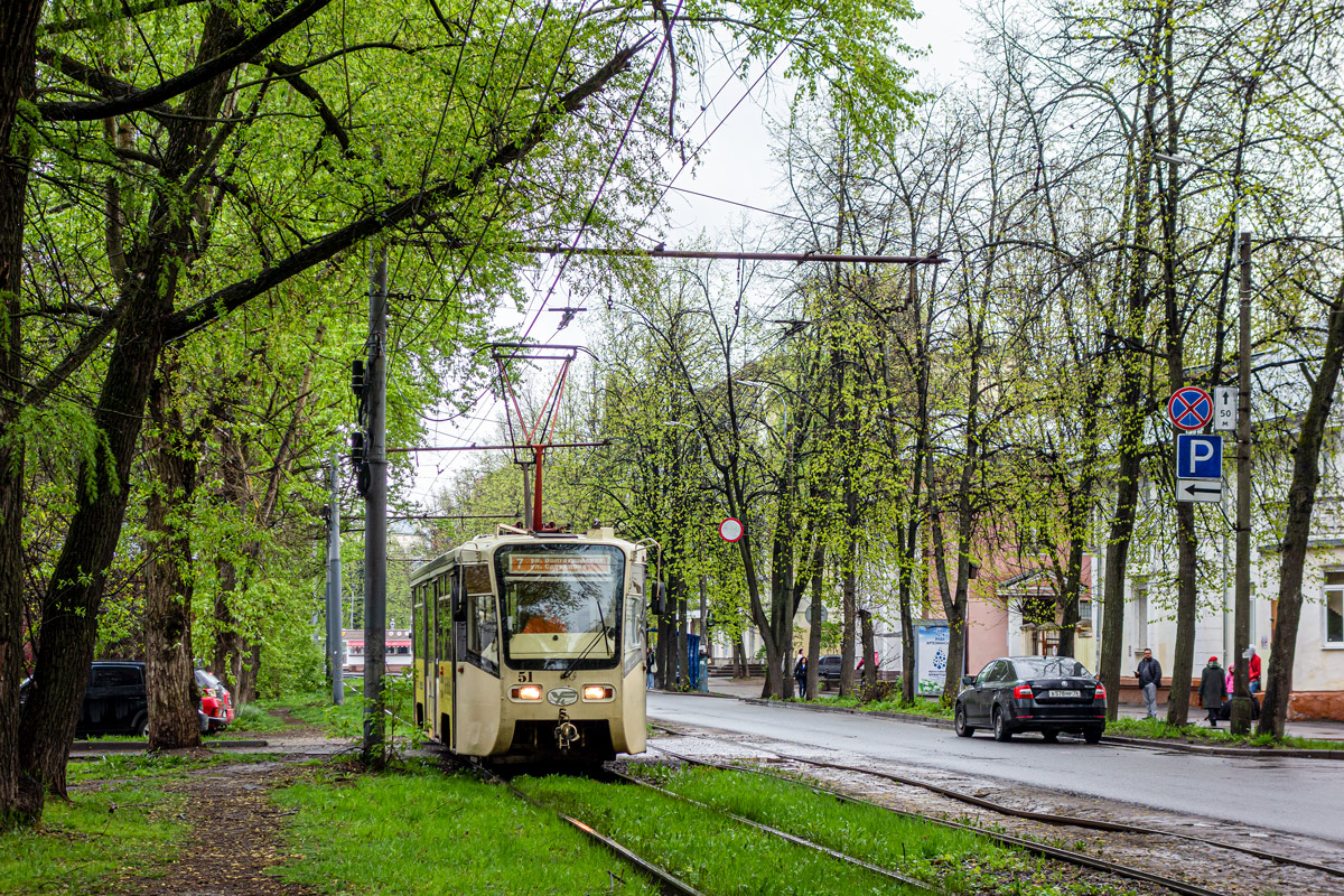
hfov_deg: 27.7
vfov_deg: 18.7
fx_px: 2725
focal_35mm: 73
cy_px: 448
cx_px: 672
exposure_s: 1/200
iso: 125
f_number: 4
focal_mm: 27.22
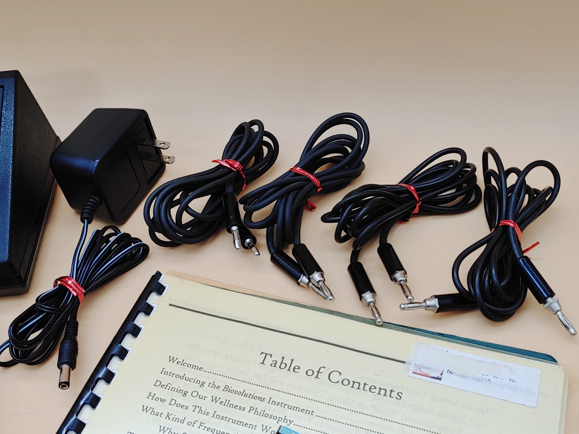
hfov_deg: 46.8
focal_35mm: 40
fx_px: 669
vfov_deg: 36.0
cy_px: 219
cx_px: 291
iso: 50
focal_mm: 4.36
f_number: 1.8
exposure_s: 1/110
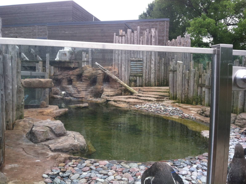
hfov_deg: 52.7
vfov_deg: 40.6
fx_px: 248
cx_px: 123
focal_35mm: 35
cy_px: 92
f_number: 2.8
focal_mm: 3.85
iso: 80
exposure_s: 1/313
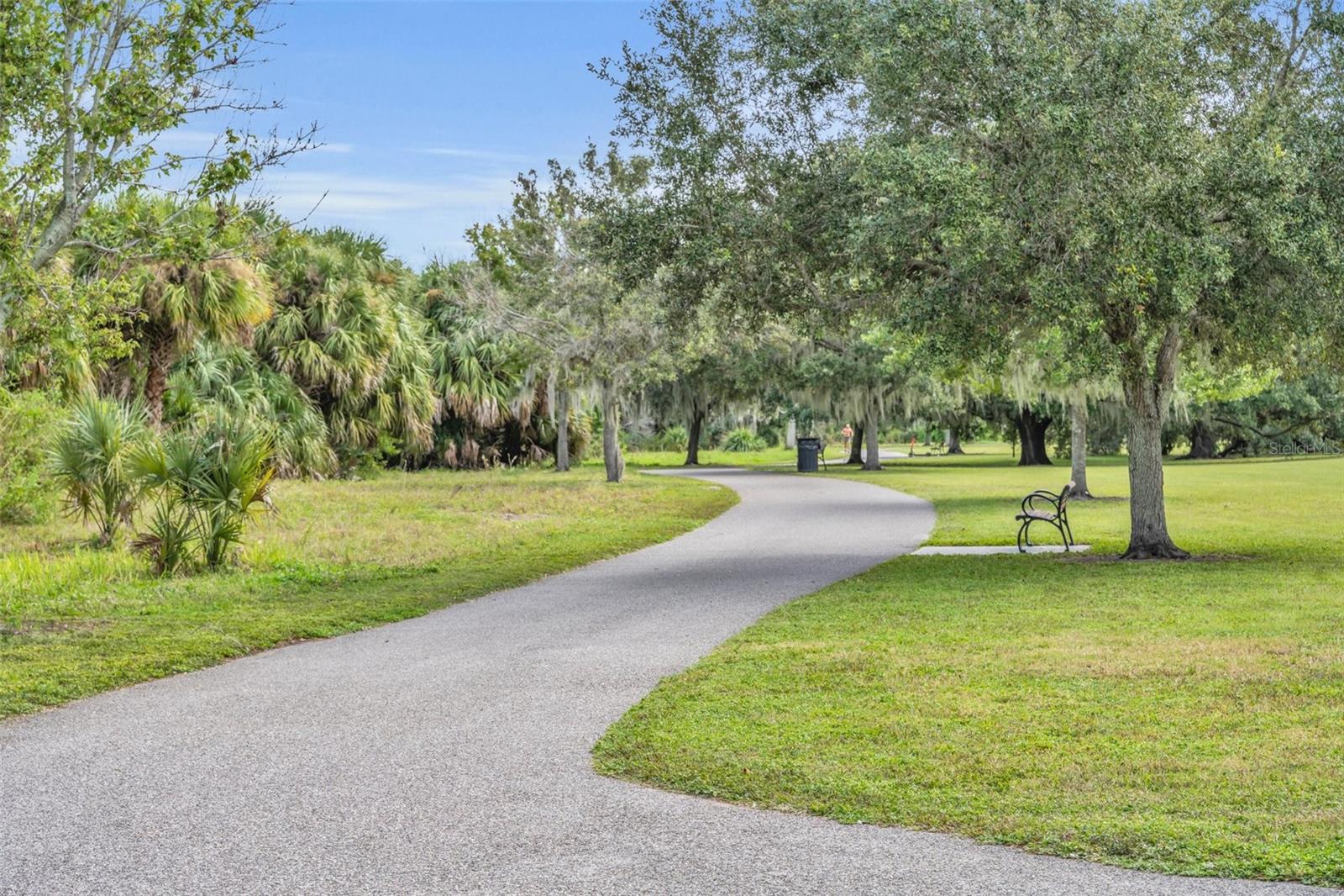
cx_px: 672
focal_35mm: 75
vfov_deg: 18.2
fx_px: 2799
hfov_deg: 27.0
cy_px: 448
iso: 80
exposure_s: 1/80
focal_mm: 75
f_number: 8
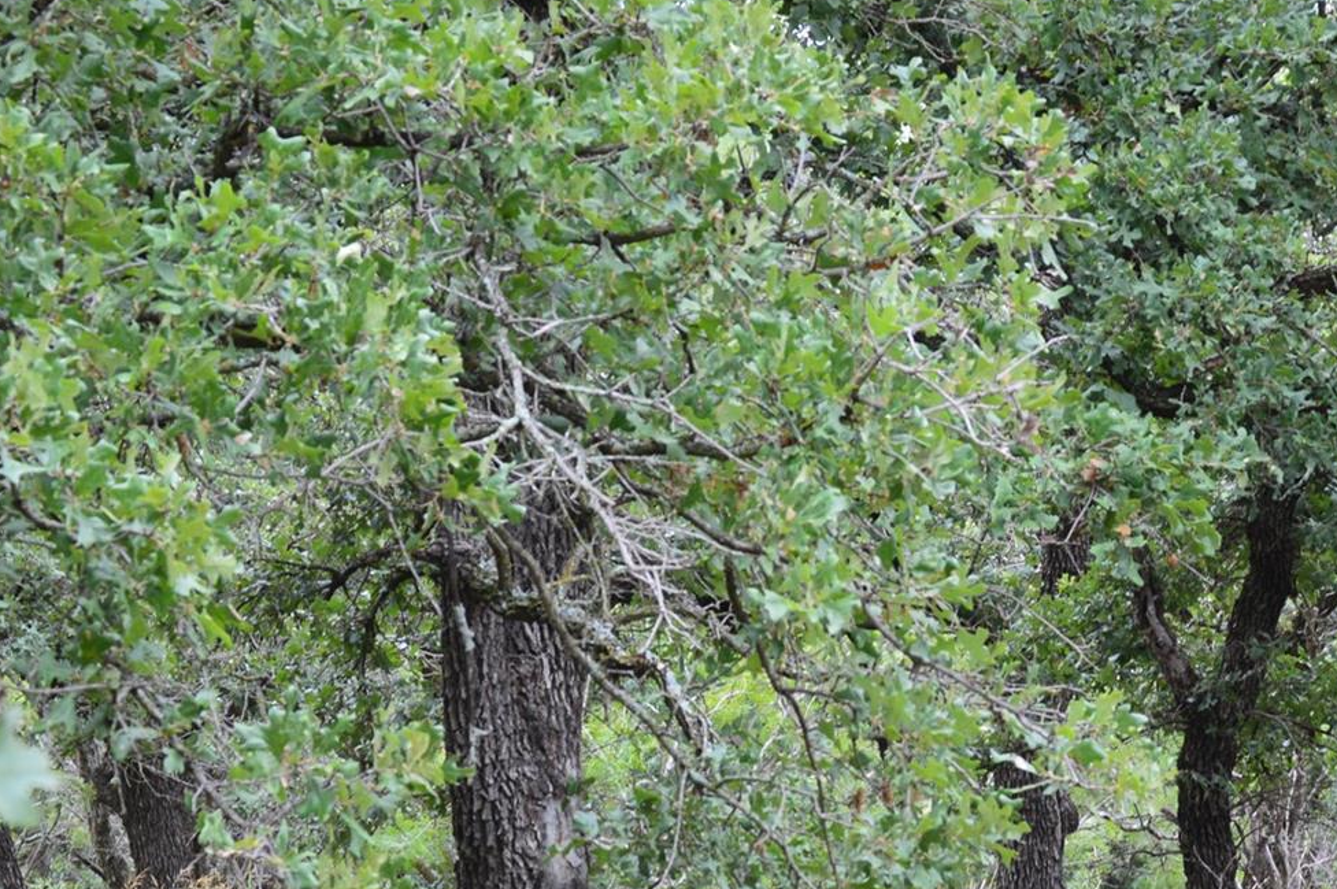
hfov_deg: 11.8
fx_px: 6421
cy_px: 649
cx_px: 1200
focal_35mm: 173
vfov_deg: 7.9
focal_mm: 55
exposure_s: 1/80
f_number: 8
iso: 400
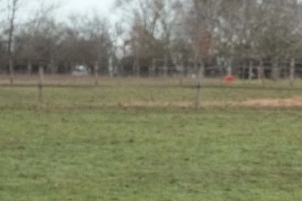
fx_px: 2140
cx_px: 613
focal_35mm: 255
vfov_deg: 5.4
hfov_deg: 7.7
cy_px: 256
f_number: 5.6
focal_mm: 35.1
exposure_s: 1/500
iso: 1600
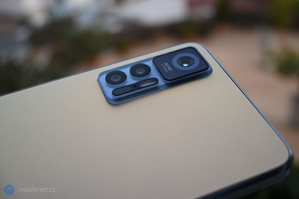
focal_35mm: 45
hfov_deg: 43.6
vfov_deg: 29.8
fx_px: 374
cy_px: 100
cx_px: 150
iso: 320
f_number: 4.8
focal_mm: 30
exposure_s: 1/250
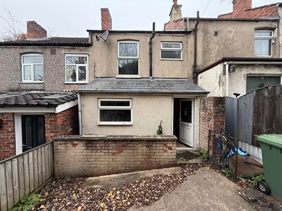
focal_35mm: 14
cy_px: 106
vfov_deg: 85.7
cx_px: 141
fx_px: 114
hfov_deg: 102.1
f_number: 2.2
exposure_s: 1/134
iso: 50
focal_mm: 2.22
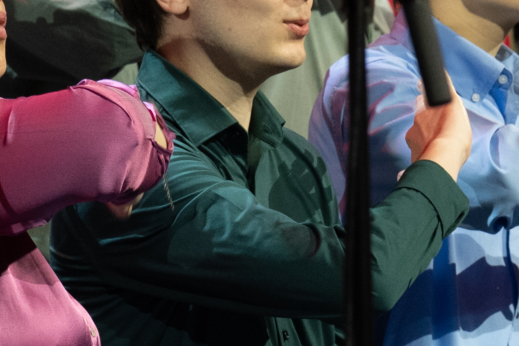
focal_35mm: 554
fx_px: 7984
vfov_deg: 2.5
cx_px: 161
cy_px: 41
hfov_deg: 3.7
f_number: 4.5
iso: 800
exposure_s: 1/100
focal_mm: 85
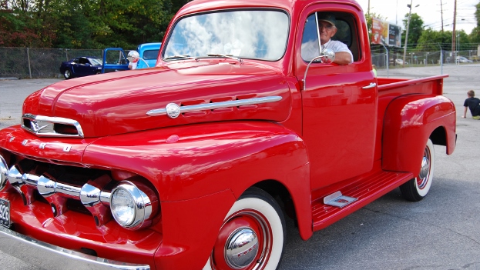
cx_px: 235
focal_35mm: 42
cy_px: 127
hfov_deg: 48.3
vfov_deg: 28.4
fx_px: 535
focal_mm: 26
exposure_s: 1/125
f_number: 5.6
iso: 100
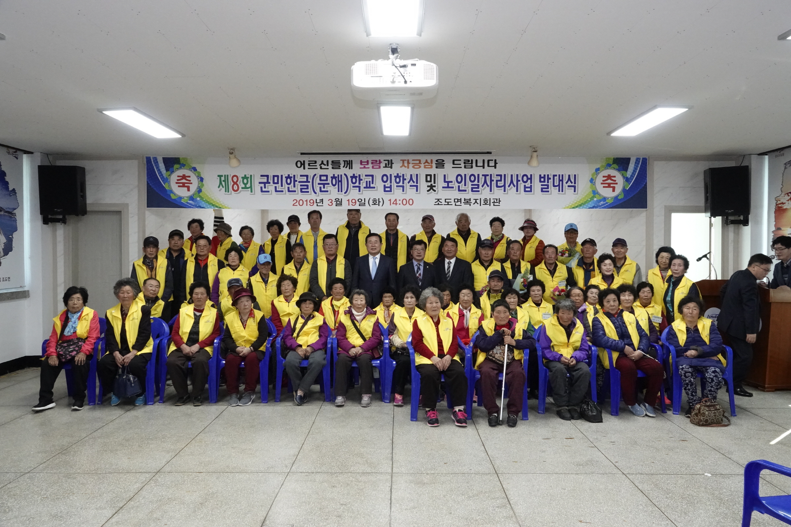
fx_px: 593
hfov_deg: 67.4
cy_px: 264
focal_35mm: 27
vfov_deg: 47.9
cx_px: 396
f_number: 5
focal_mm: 9.81
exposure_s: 1/100
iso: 2000
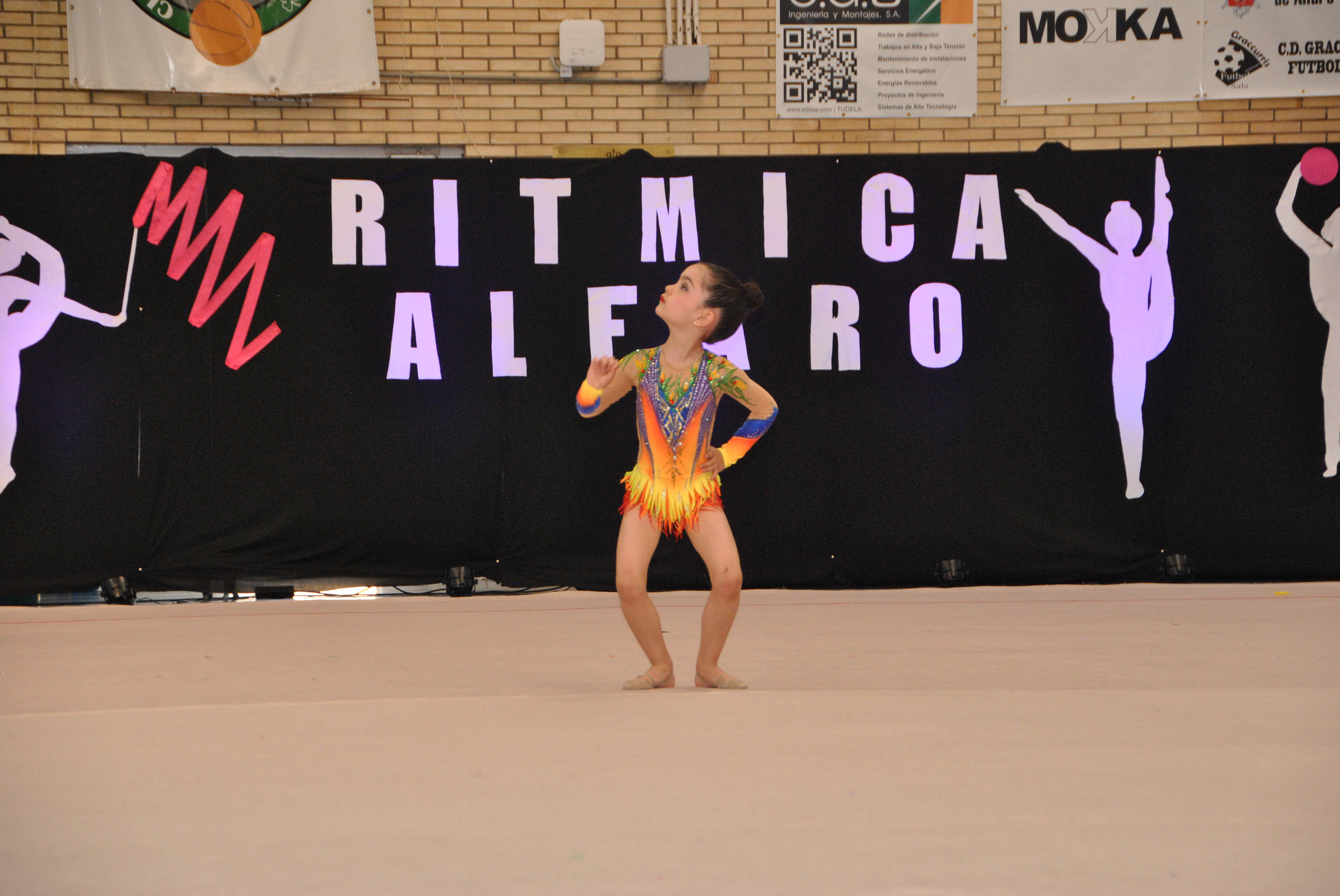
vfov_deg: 10.7
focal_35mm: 129
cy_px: 448
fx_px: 4807
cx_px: 670
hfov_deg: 15.9
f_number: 5.3
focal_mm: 86
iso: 800
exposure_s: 1/160
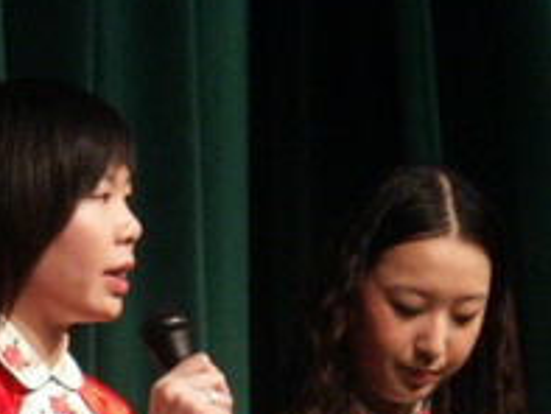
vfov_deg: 1.8
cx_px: -53
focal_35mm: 812
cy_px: 512
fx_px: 12933
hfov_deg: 2.4
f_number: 3.5
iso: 200
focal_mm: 50.69
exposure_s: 1/30
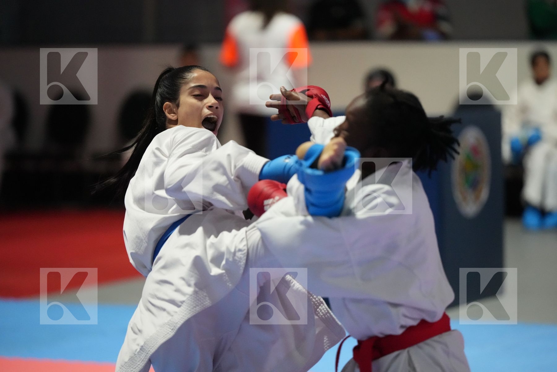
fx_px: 2785
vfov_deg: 7.6
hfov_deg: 11.4
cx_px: 278
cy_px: 186
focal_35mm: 180
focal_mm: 180
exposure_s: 1/800
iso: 8000
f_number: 2.8
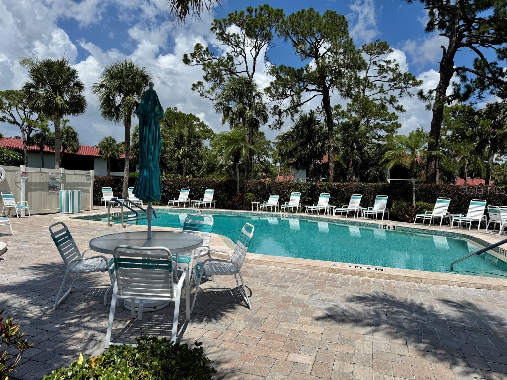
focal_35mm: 24
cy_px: 190
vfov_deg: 56.8
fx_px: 352
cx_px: 254
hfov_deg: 71.6
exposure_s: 1/9009
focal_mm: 6.76
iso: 80
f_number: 1.78
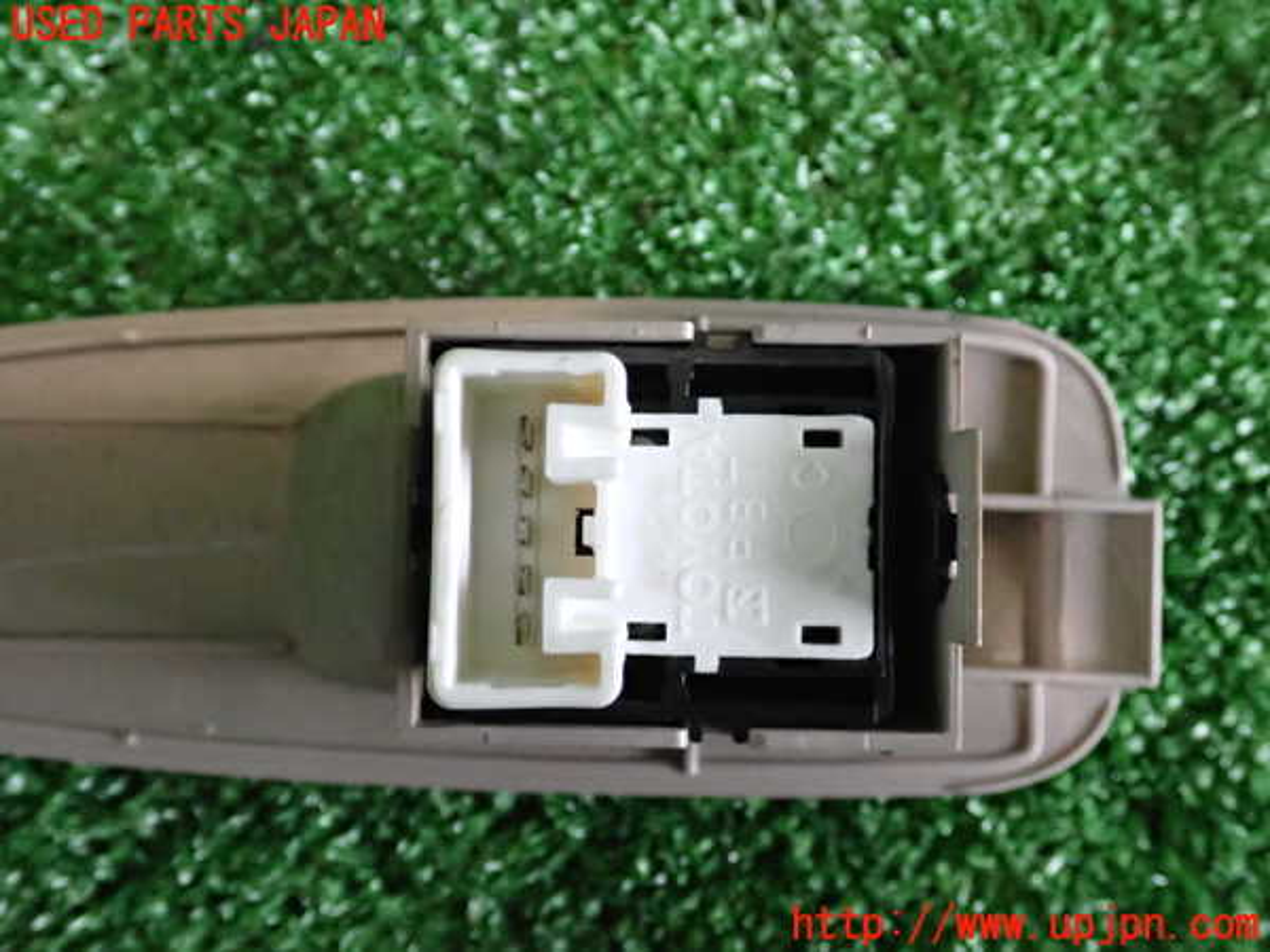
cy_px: 476
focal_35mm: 38
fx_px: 1394
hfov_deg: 49.0
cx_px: 635
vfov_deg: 37.7
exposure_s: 1/100
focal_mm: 6.83
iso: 2500
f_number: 2.7
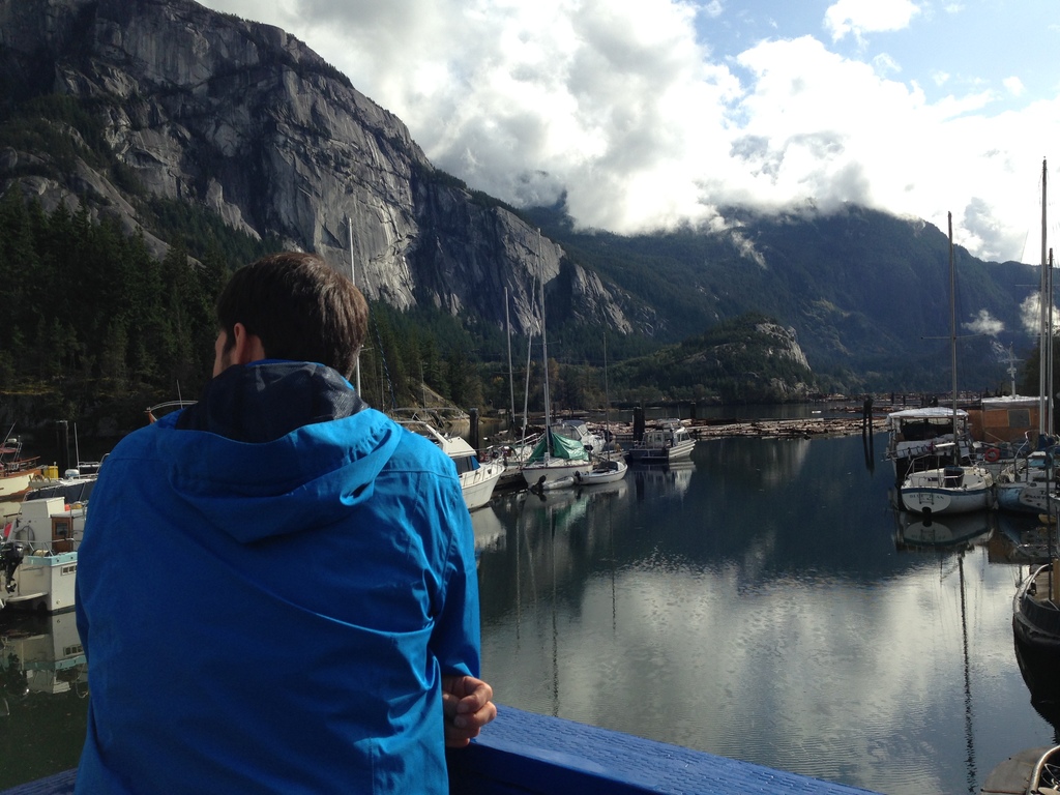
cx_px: 530
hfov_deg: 55.4
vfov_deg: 42.9
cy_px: 398
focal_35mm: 33
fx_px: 1011
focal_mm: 4.12
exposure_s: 1/2262
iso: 50
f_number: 2.4
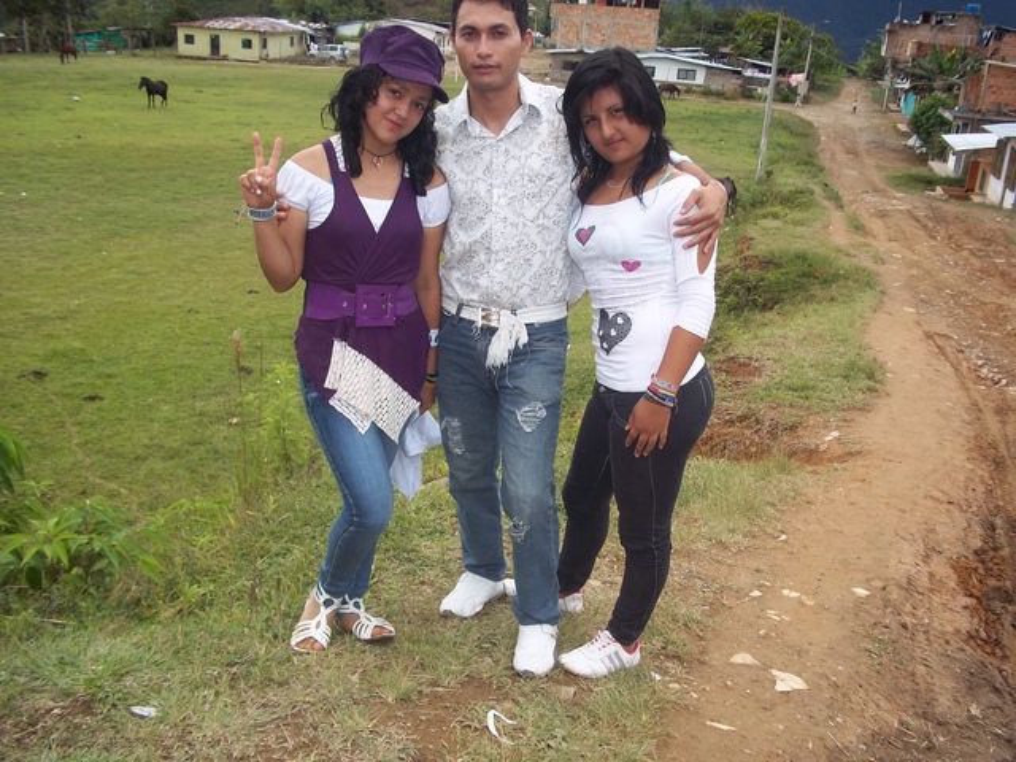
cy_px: 381
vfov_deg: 39.7
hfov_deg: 51.4
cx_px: 508
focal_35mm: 36
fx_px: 1057
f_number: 3.1
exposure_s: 1/640
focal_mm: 6.5
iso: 80
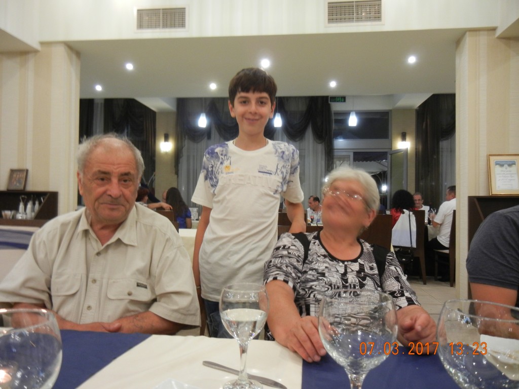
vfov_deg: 46.8
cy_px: 194
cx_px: 260
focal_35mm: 30
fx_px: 450
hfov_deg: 60.0
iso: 400
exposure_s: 1/5.5
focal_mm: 5.4
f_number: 3.5
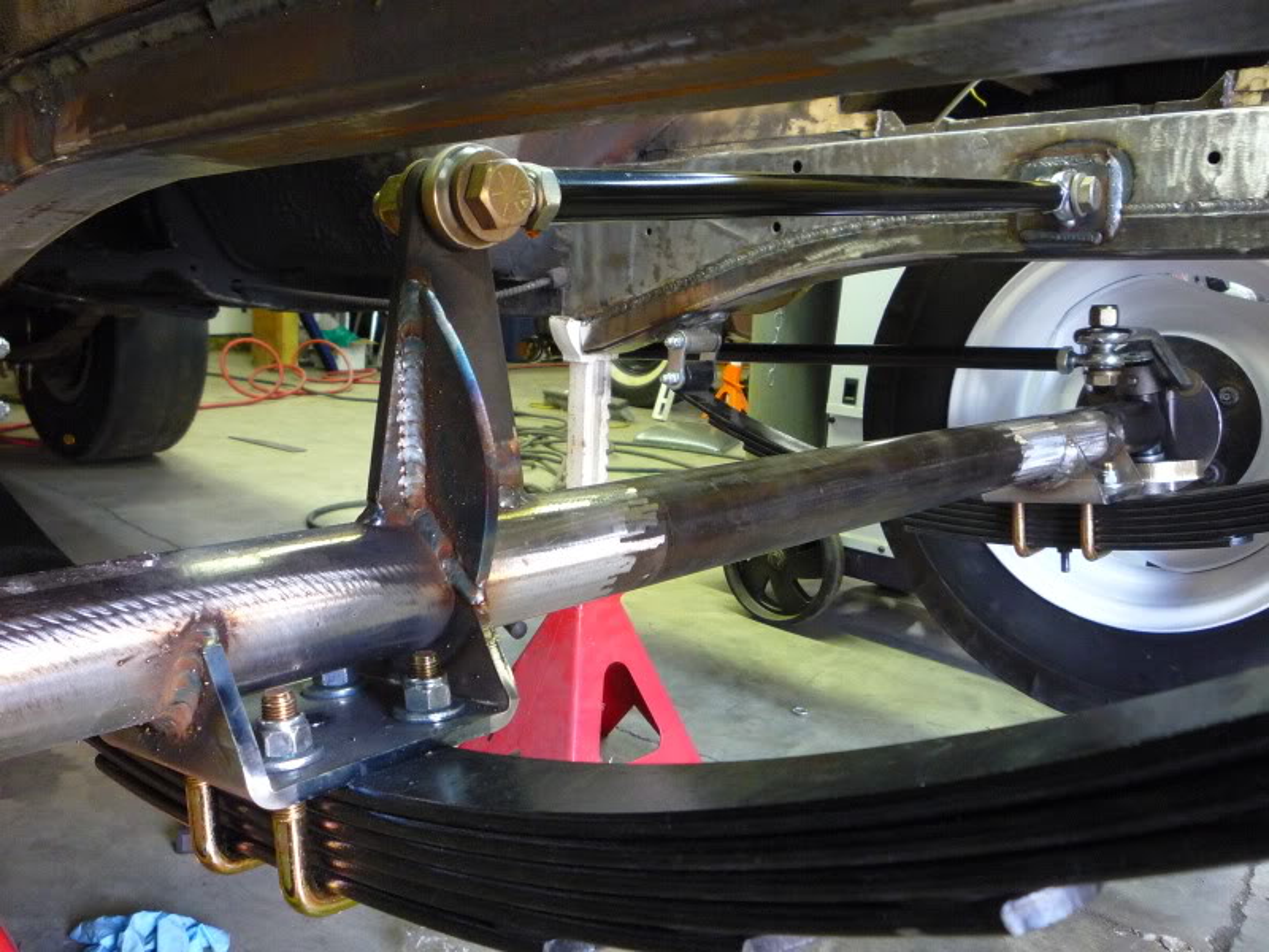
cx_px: 634
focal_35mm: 30
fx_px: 1100
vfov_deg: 46.8
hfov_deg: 60.0
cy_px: 476
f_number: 3.3
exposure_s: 1/10
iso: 400
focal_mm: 5.2
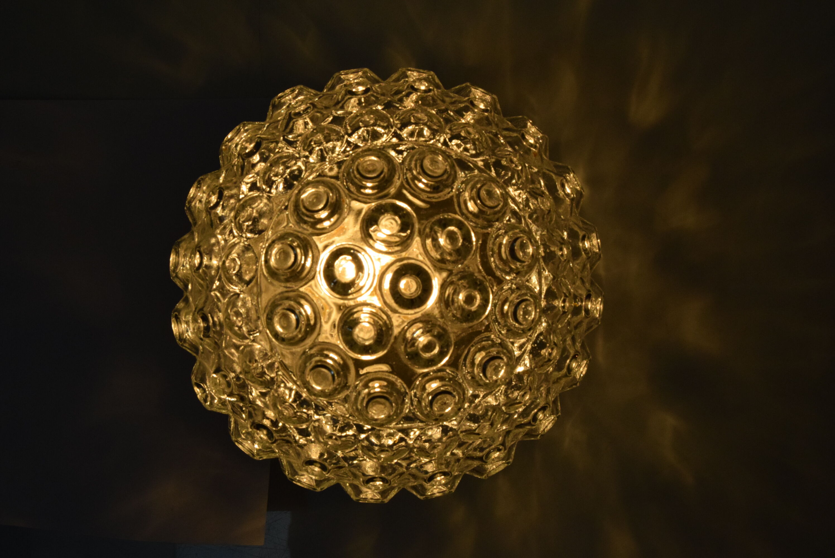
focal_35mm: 39
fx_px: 905
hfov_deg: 49.5
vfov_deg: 34.3
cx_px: 418
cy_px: 279
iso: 1600
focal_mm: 26
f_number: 14
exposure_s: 1/800
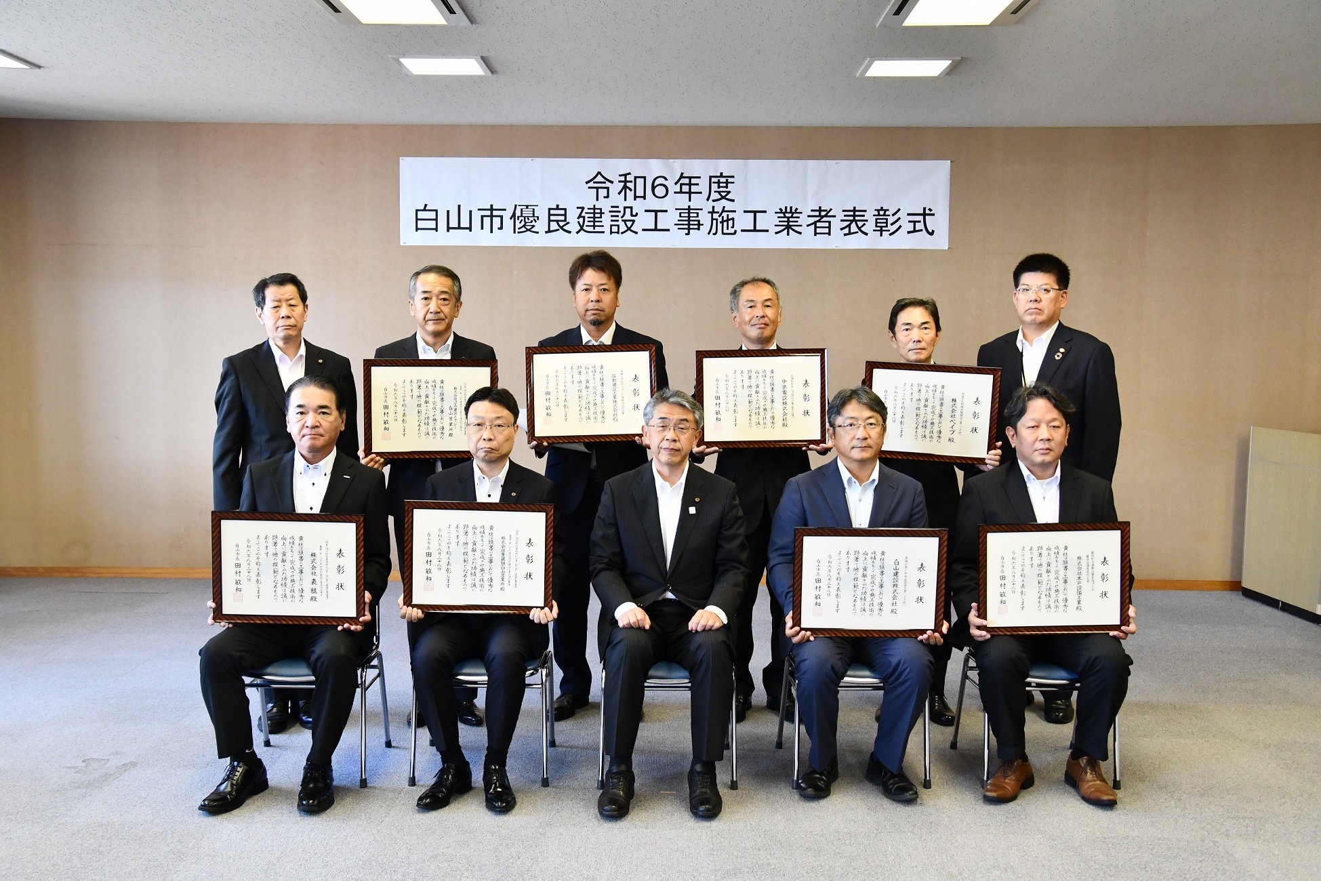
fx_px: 1248
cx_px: 660
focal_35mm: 34
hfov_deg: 55.8
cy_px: 440
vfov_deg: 38.9
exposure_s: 1/60
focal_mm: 23
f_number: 6.3
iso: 2000
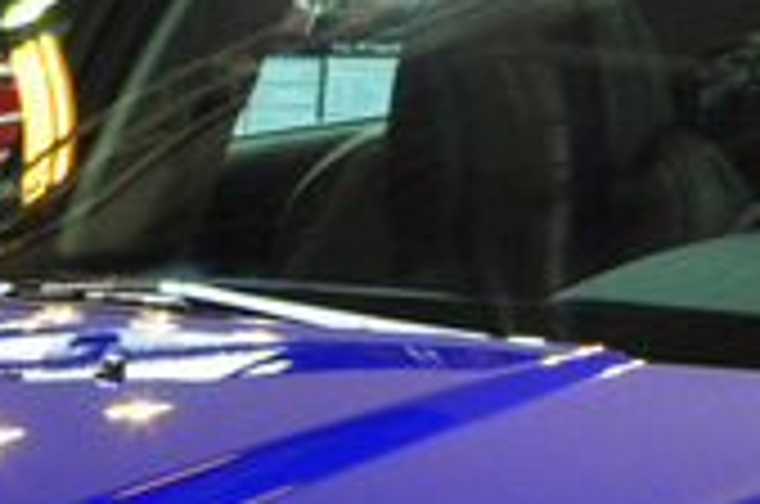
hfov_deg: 6.1
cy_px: 695
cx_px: 400
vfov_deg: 4.0
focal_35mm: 341
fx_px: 7185
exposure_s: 1/50
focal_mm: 32
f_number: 8
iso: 400
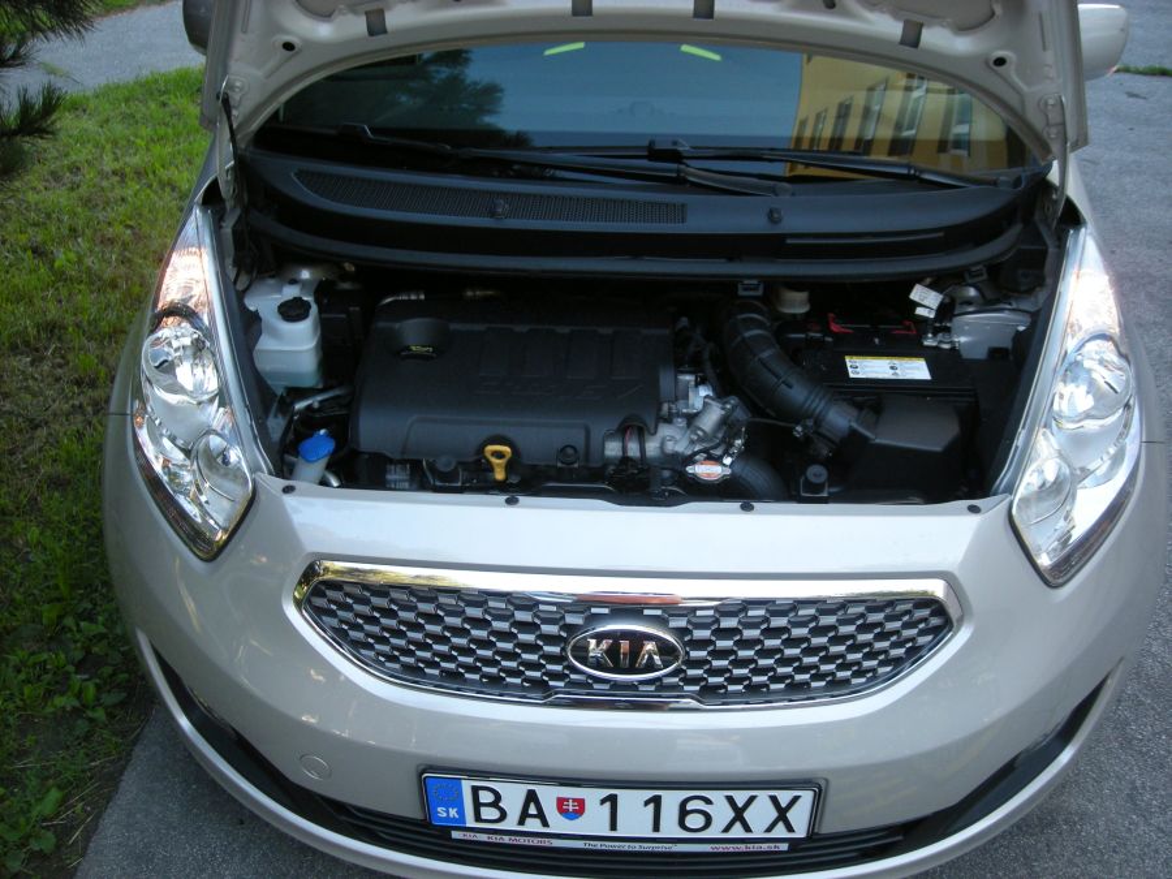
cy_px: 440
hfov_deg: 52.6
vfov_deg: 40.7
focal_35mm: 35
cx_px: 586
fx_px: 1185
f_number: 2.8
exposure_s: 1/59.8
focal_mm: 5.7
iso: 132
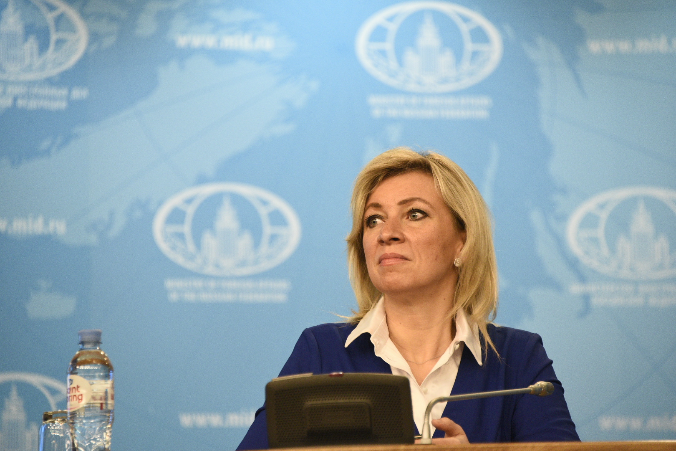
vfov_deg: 4.6
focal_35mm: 300
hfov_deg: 6.9
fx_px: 5633
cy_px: 226
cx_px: 338
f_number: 5.6
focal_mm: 300
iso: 5000
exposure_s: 1/125
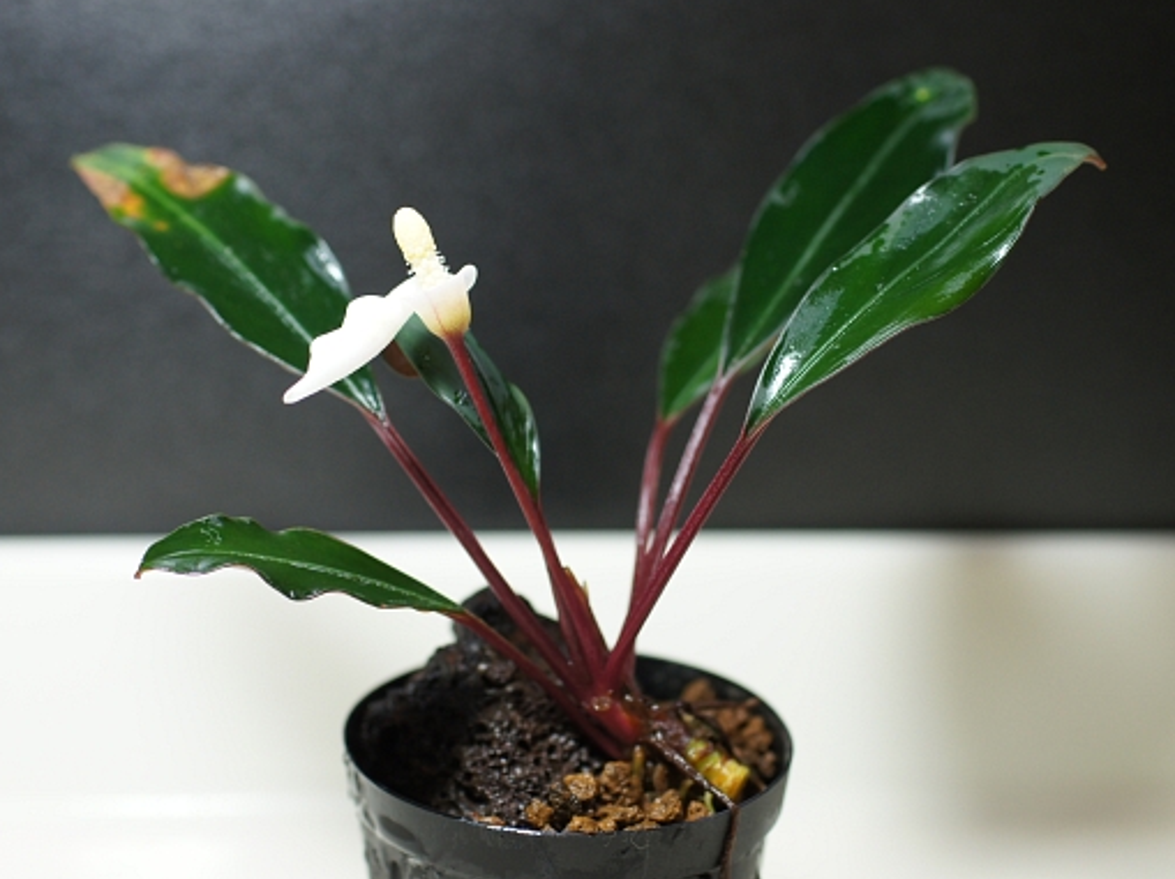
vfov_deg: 17.3
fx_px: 2883
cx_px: 566
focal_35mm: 85
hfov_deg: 23.0
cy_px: 451
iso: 400
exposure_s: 1/80
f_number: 4
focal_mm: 50
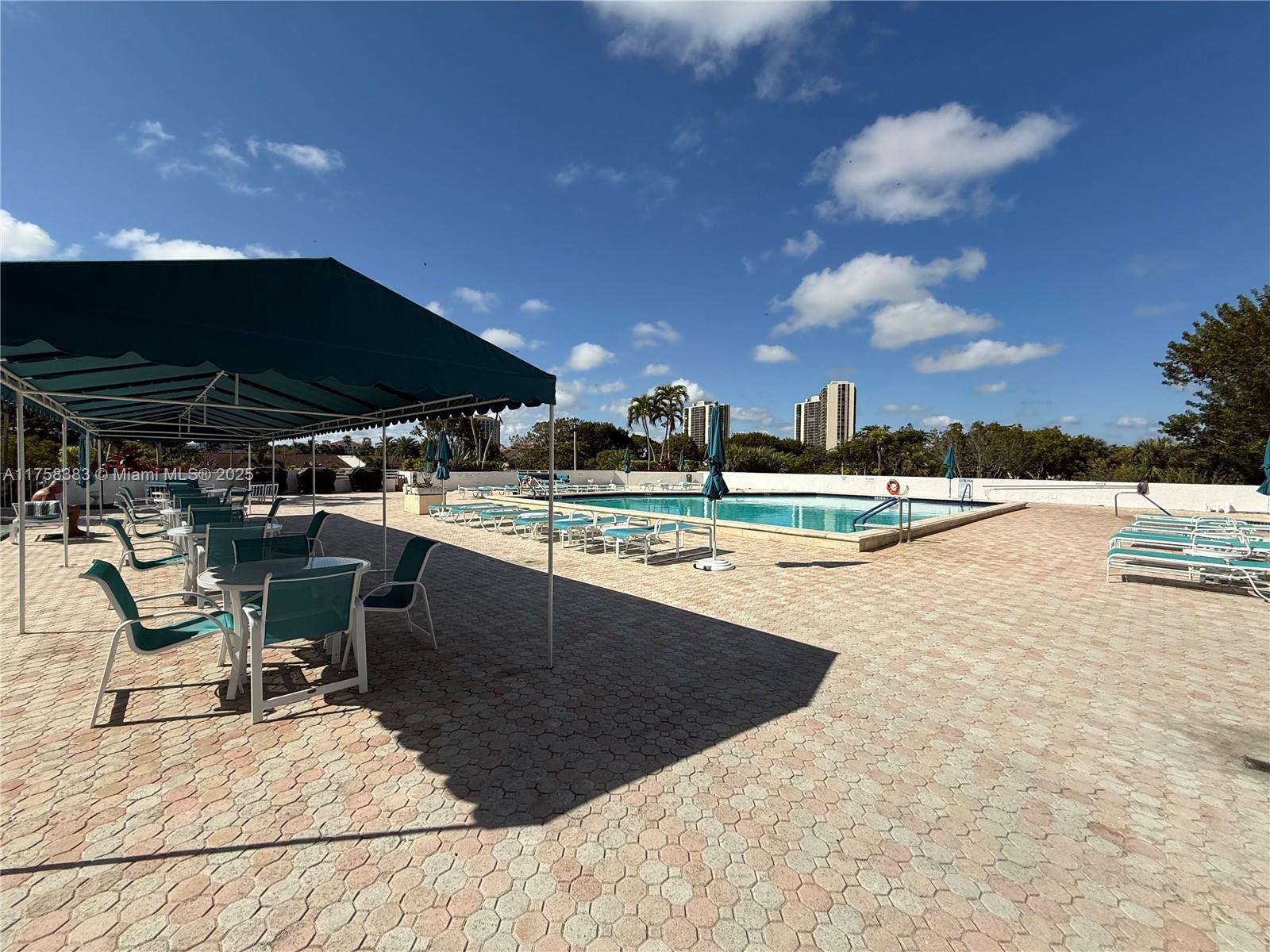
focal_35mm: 14
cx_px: 635
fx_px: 514
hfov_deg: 102.1
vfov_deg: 85.7
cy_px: 476
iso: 50
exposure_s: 1/4425
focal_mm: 2.22
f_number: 2.2
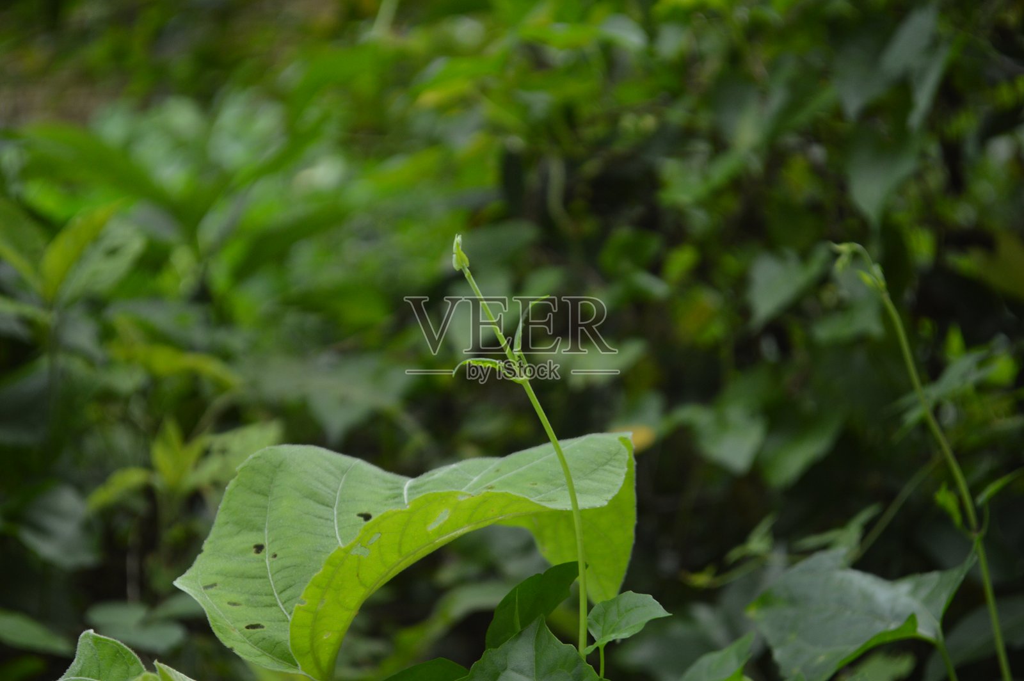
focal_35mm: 82
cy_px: 340
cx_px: 512
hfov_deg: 24.6
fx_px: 2345
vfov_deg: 16.5
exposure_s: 1/160
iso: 400
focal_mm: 55
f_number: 5.6
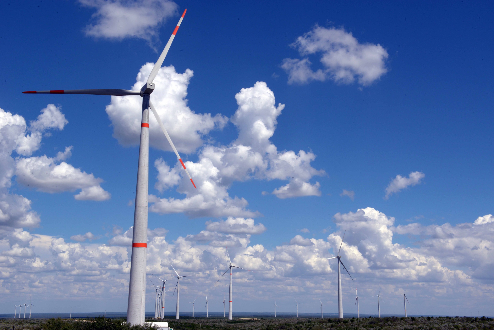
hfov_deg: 43.6
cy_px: 165
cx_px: 247
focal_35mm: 45
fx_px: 618
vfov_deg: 29.9
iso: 320
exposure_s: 1/320
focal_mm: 45
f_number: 22
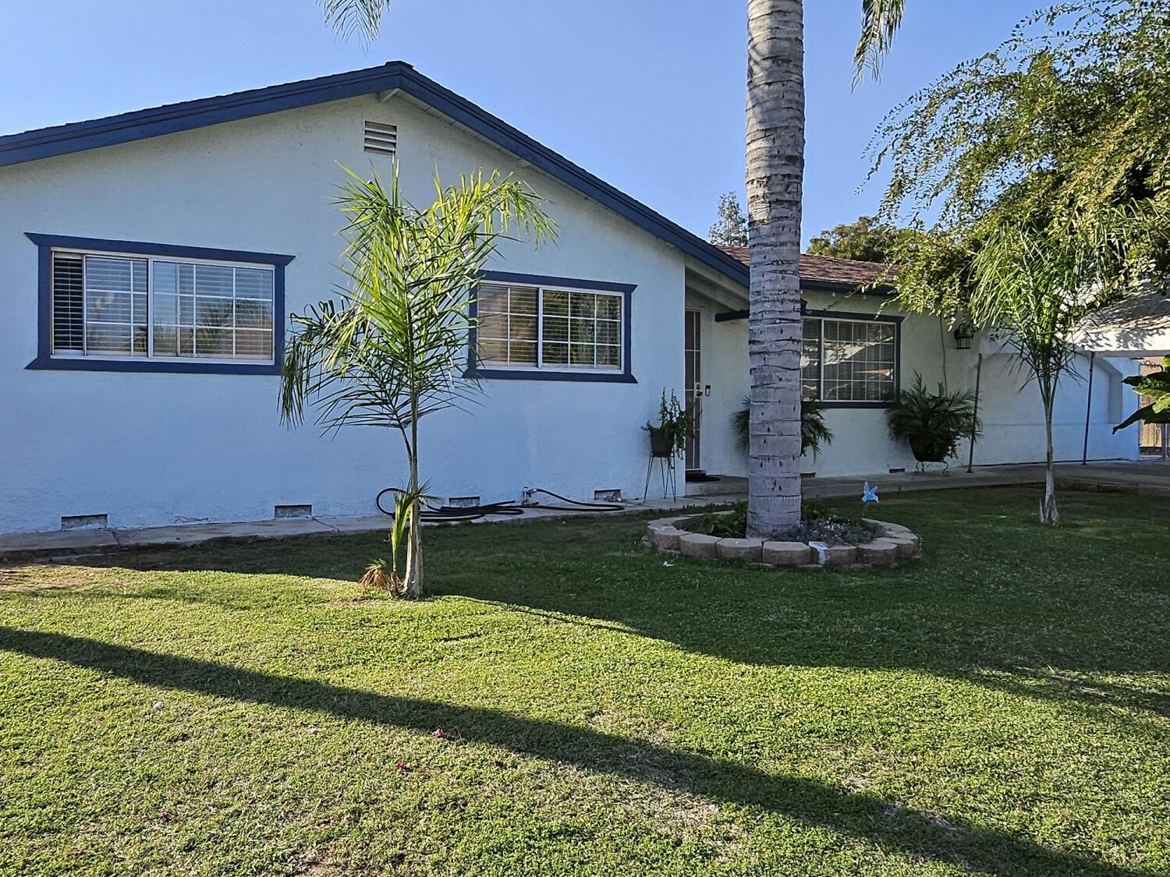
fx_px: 879
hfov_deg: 67.1
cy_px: 420
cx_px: 515
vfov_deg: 53.0
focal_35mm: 26
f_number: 2.2
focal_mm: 1.74
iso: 32
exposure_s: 1/625
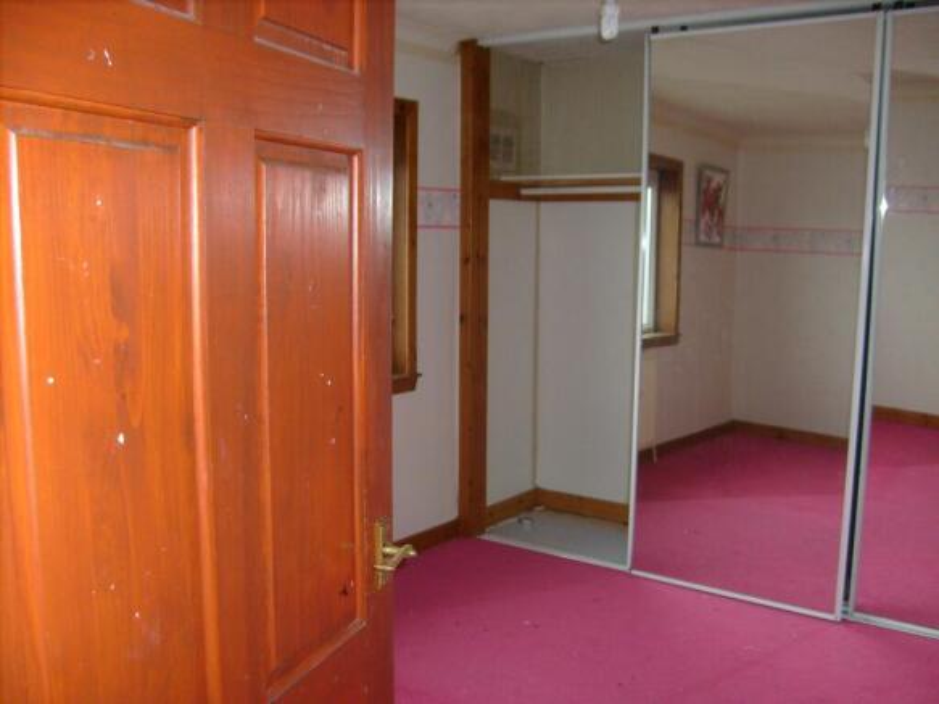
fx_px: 949
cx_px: 470
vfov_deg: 40.7
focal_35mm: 35
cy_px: 352
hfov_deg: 52.6
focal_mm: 5.8
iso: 100
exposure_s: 1/45
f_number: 2.8
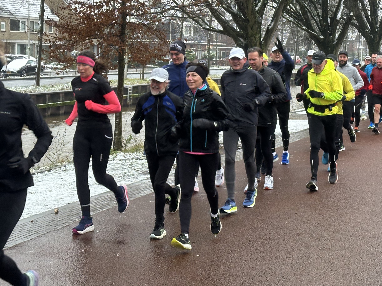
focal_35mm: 79
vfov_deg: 18.6
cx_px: 170
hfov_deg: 24.7
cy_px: 93
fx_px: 872
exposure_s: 1/85
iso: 80
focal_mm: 6.86
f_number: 1.78
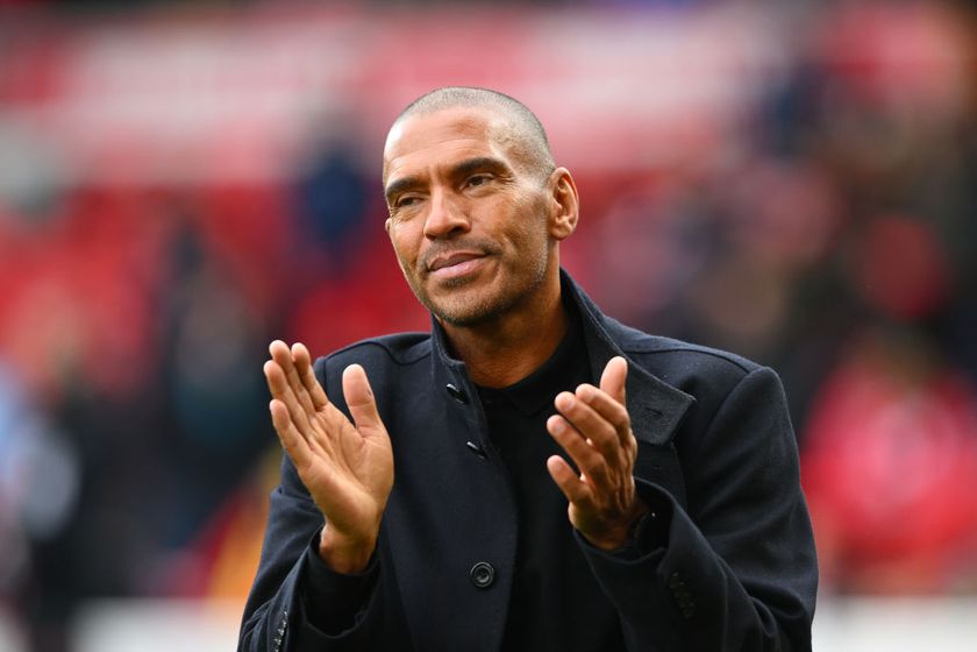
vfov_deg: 3.4
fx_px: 10855
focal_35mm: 400
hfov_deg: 5.2
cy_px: 326
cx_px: 488
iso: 1250
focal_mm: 400
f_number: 3.2
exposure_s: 1/1000
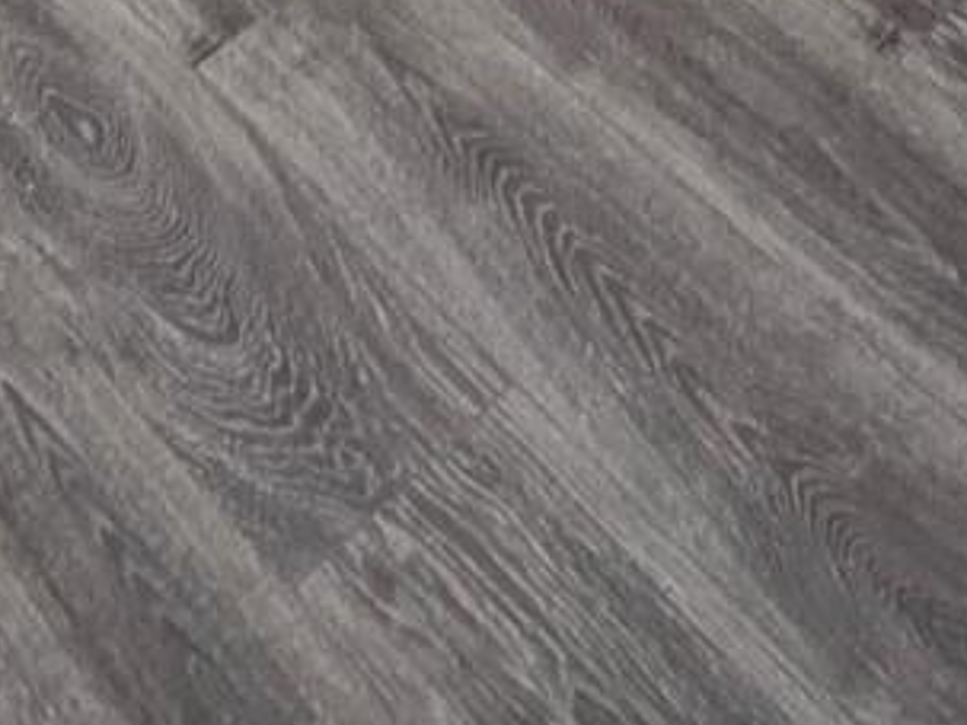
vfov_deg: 10.0
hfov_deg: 22.1
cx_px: 268
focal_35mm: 88
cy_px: -1677
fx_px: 2457
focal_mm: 2.2
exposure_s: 1/120
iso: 125
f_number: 1.9
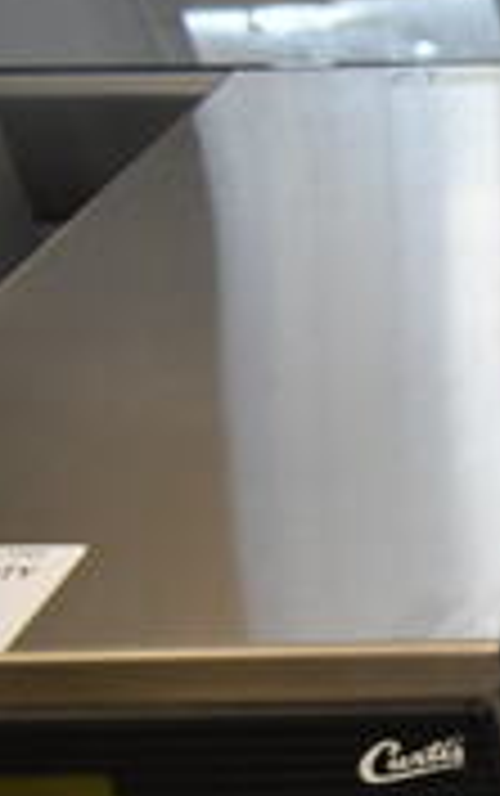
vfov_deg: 21.8
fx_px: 2066
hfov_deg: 11.0
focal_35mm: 95
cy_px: 526
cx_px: 1297
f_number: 3.5
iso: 1600
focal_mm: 18
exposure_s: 1/30
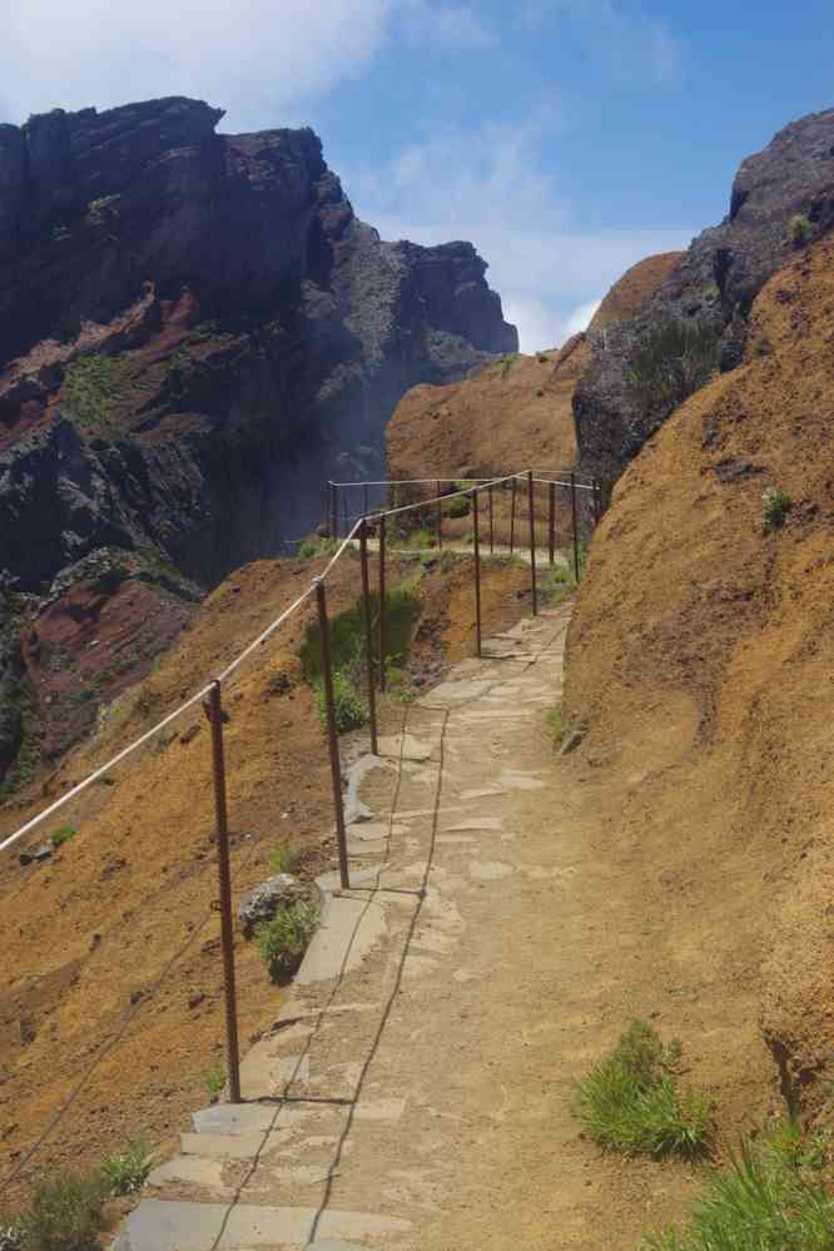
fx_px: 1981
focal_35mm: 57
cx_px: 417
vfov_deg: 35.1
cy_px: 626
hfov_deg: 23.8
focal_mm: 38
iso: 200
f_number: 11
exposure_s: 1/100
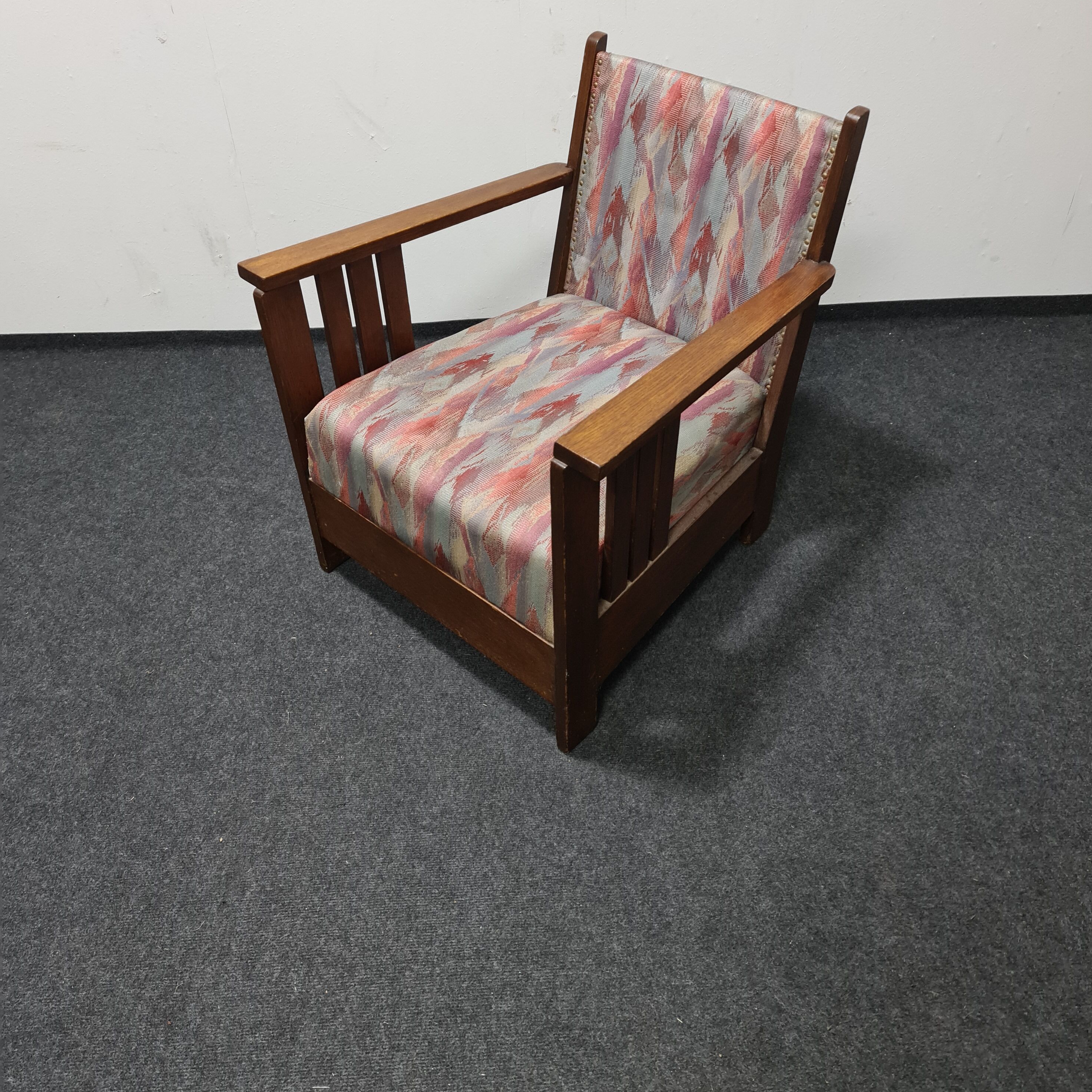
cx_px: 553
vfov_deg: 53.9
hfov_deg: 54.0
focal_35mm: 30
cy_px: 470
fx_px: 1071
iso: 200
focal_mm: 7
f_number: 1.8
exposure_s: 1/100
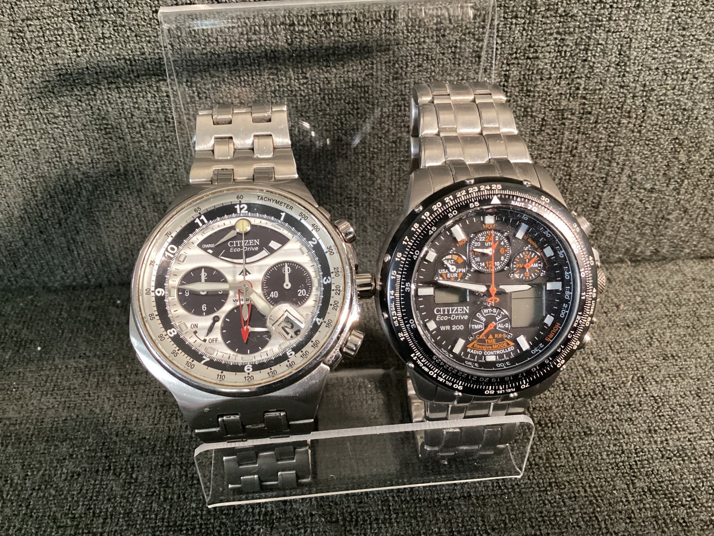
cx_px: 357
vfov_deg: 45.4
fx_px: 639
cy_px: 268
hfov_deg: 58.3
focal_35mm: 31
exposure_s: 1/40
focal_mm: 3.3
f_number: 2.4
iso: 400
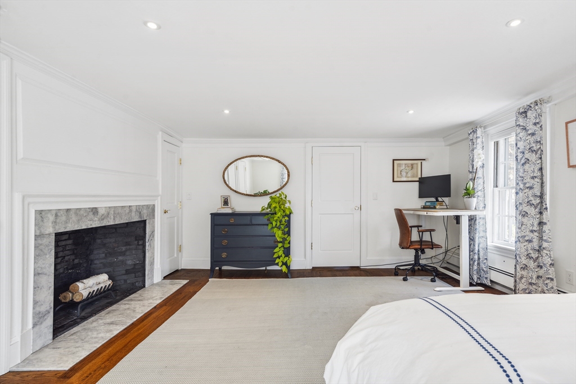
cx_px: 288
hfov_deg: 93.3
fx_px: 272
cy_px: 192
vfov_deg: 70.5
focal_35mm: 17
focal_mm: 17
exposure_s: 1/8
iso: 250
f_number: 8
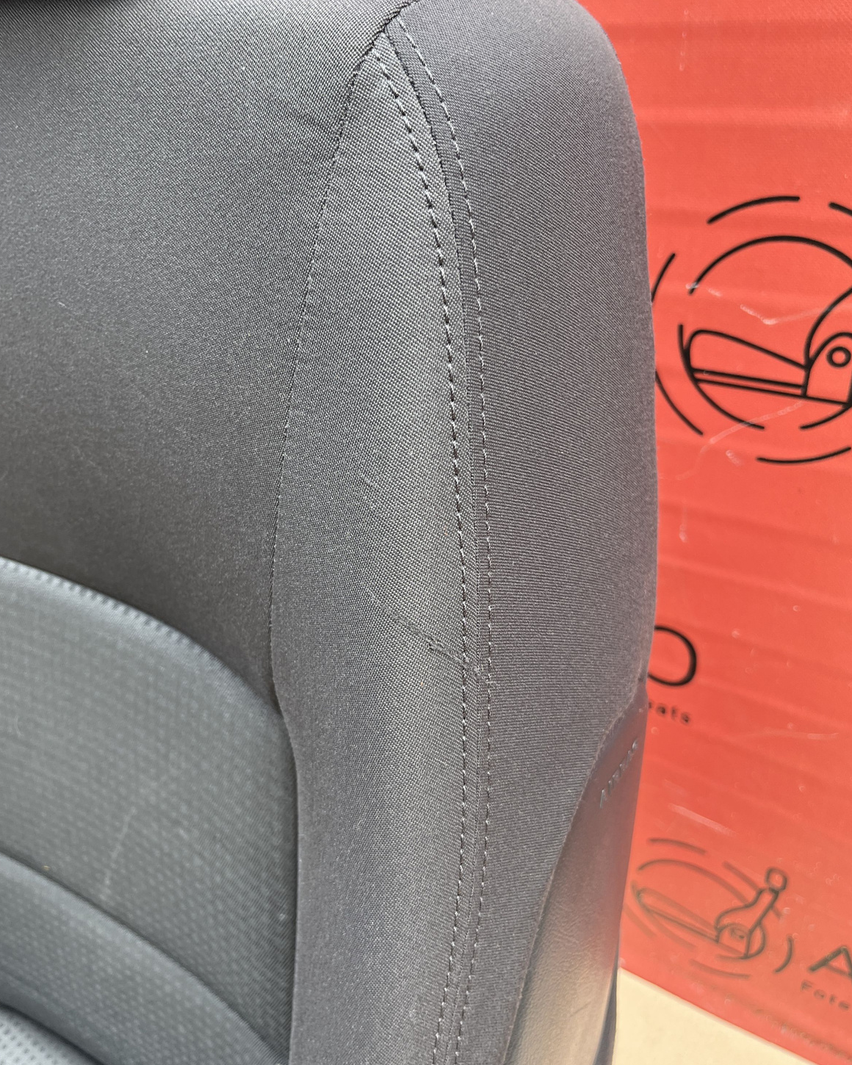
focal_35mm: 28
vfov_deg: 62.2
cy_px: 534
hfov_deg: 51.5
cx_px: 418
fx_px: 883
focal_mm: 5.1
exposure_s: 1/148
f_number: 1.6
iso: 50
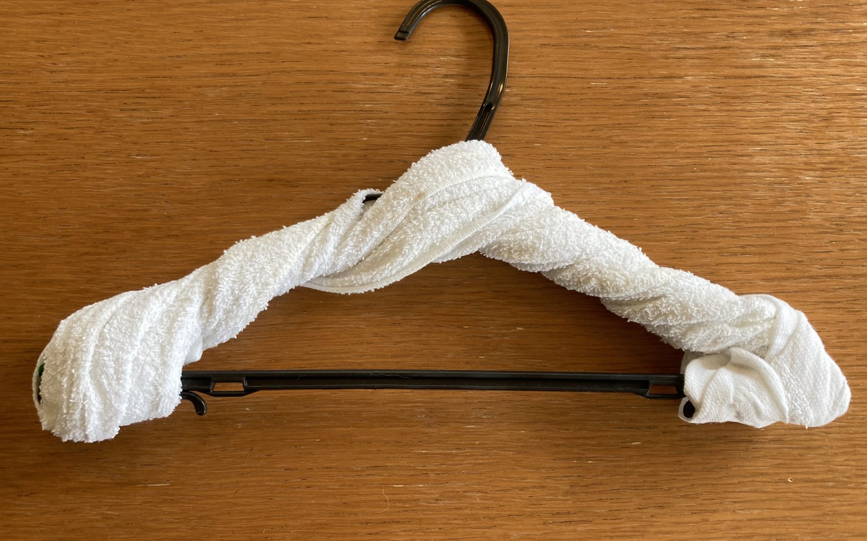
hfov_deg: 56.7
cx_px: 444
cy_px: 239
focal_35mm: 34
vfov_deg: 37.2
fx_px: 803
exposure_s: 1/121
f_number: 1.8
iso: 64
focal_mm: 3.99
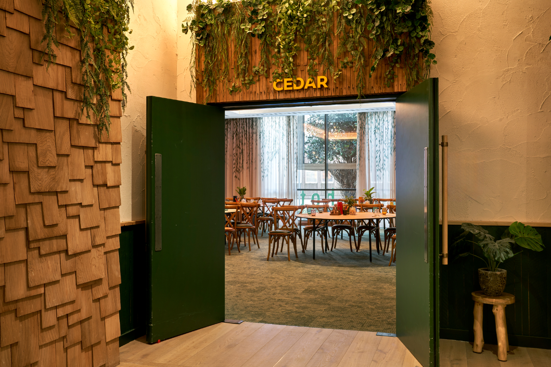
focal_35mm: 32
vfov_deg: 41.1
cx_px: 276
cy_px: 184
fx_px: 490
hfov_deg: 58.7
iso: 100
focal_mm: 32
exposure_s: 3
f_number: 16
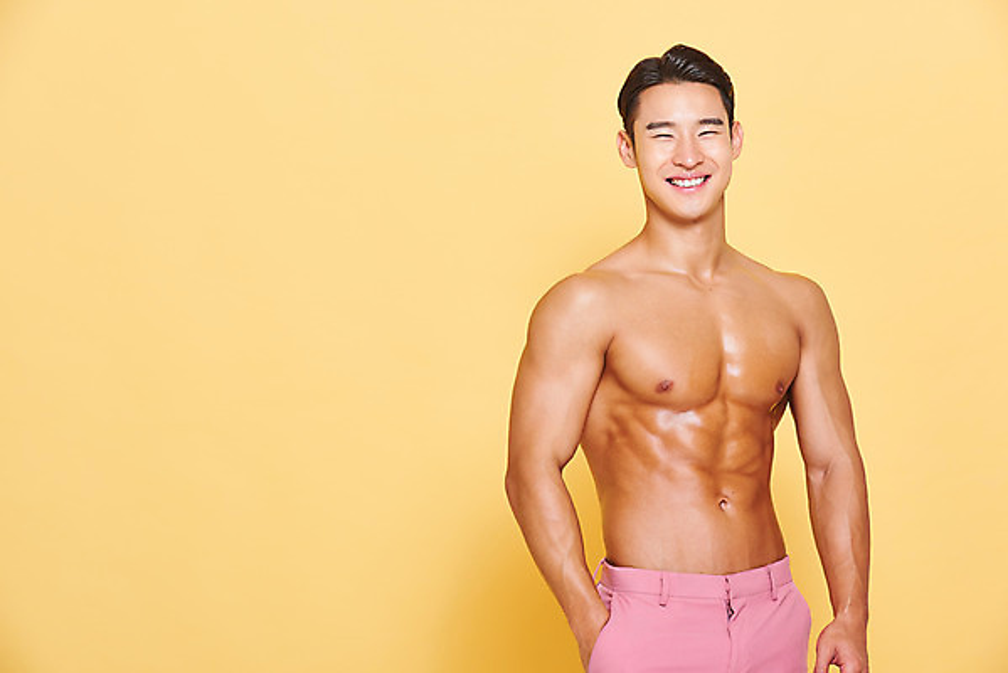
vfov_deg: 9.5
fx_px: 4062
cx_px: 504
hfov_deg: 14.1
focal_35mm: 145
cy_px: 336
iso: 100
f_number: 11
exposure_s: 1/125
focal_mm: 145
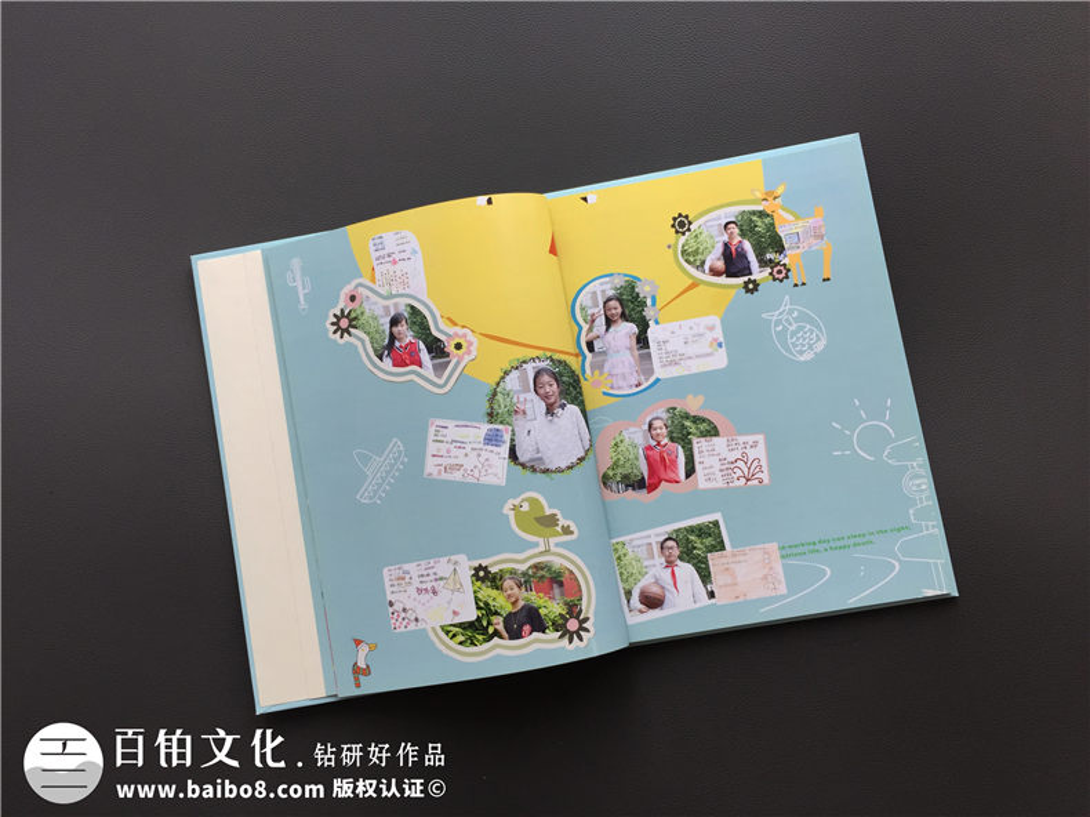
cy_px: 408
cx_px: 545
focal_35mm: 29
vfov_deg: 48.2
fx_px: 913
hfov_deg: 61.7
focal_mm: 4.15
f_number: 2.2
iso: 40
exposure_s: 1/100
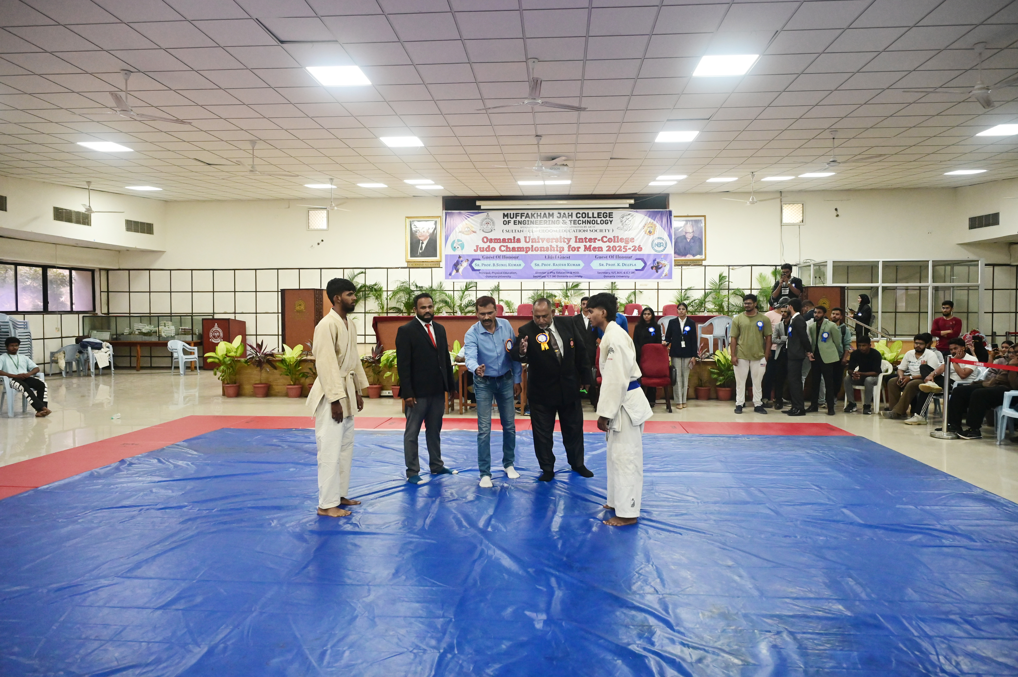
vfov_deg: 53.1
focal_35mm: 24
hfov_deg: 73.8
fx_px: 678
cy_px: 338
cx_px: 509
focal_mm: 24
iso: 6400
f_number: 4
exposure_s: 1/320
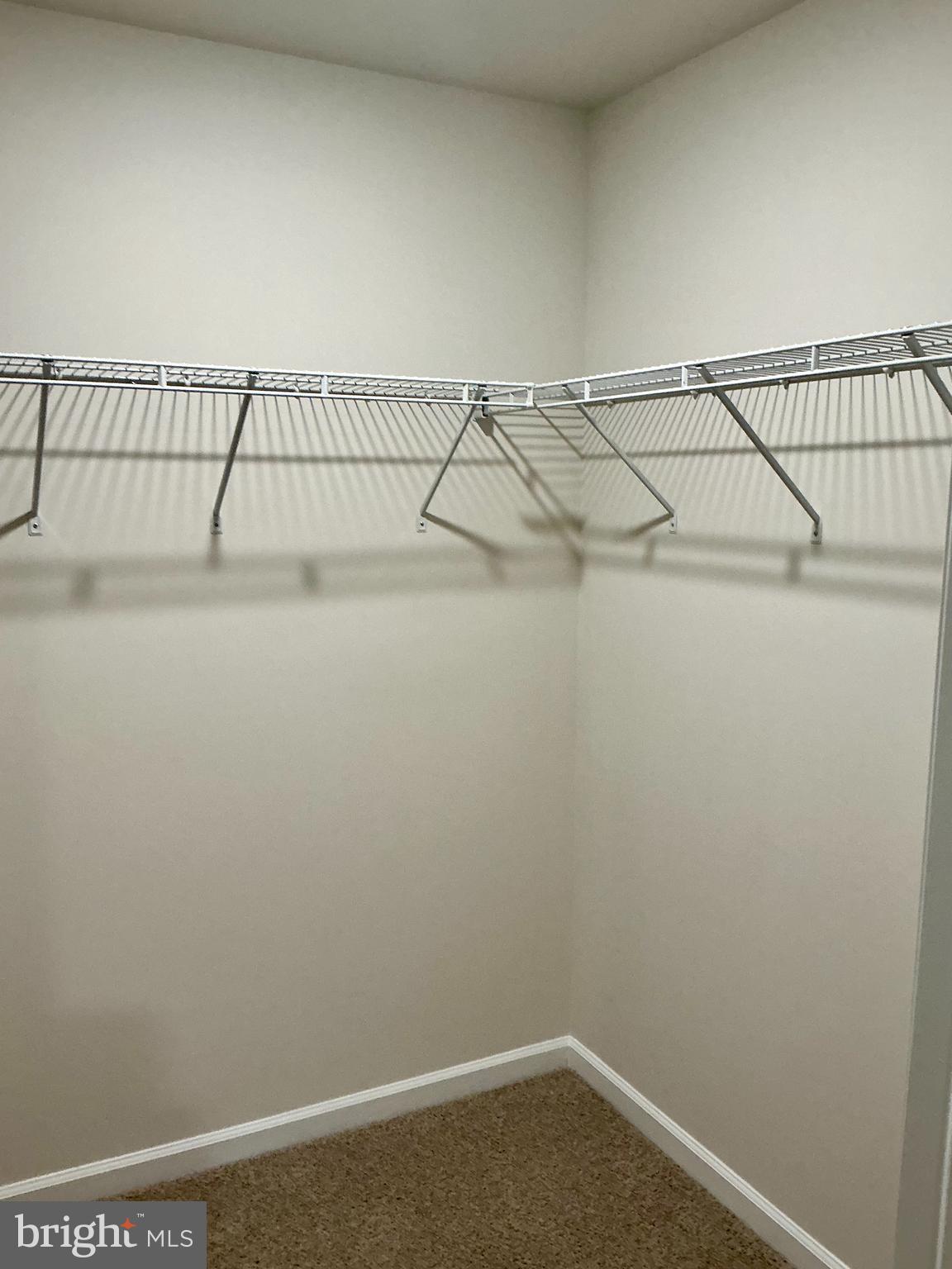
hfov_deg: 48.2
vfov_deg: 61.7
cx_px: 476
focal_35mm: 29
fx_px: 1063
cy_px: 634
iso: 100
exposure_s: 1/60
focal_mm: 3
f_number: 1.8
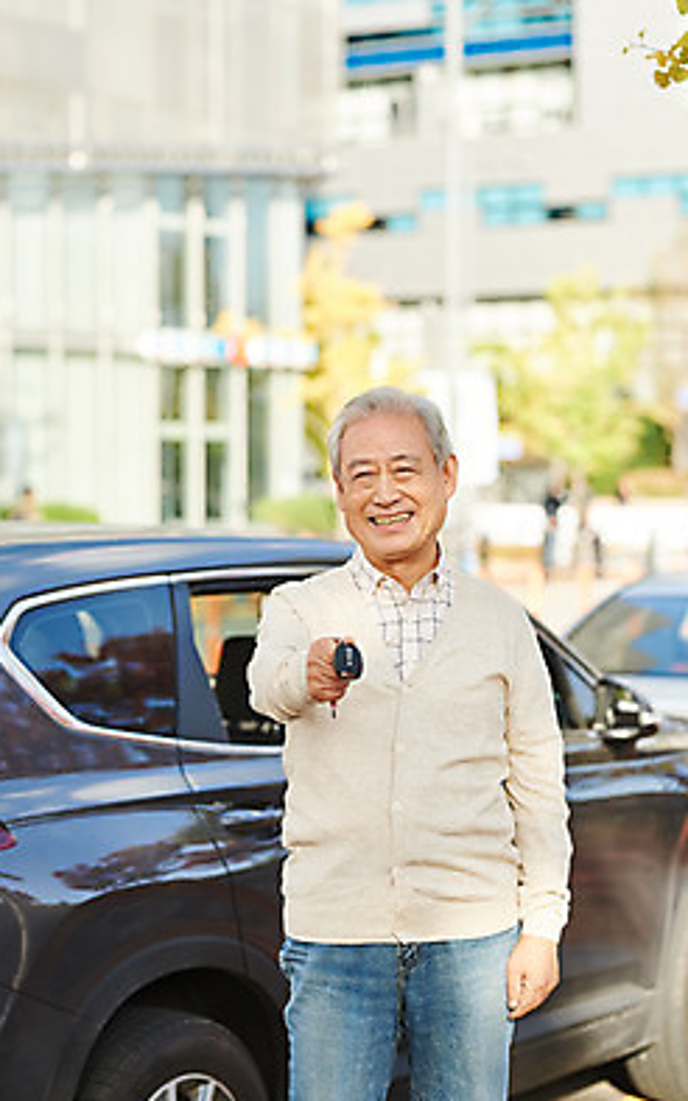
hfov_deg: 14.8
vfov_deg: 23.6
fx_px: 2642
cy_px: 550
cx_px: 334
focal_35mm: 88
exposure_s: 1/1600
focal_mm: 85
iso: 400
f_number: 2.8
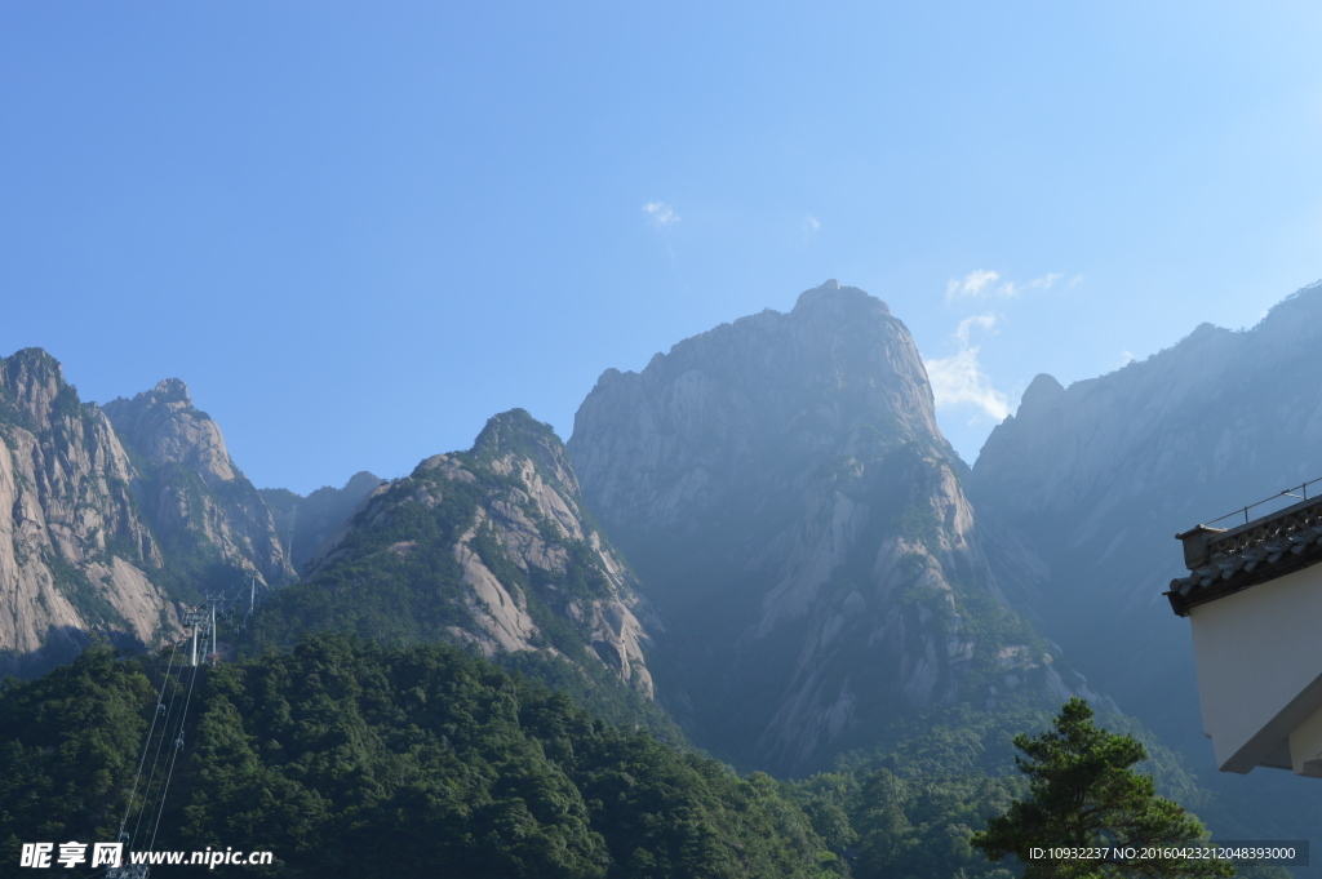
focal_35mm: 46
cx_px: 661
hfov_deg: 42.4
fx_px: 1706
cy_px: 440
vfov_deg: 28.9
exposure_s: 1/250
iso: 100
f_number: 8
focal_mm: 31
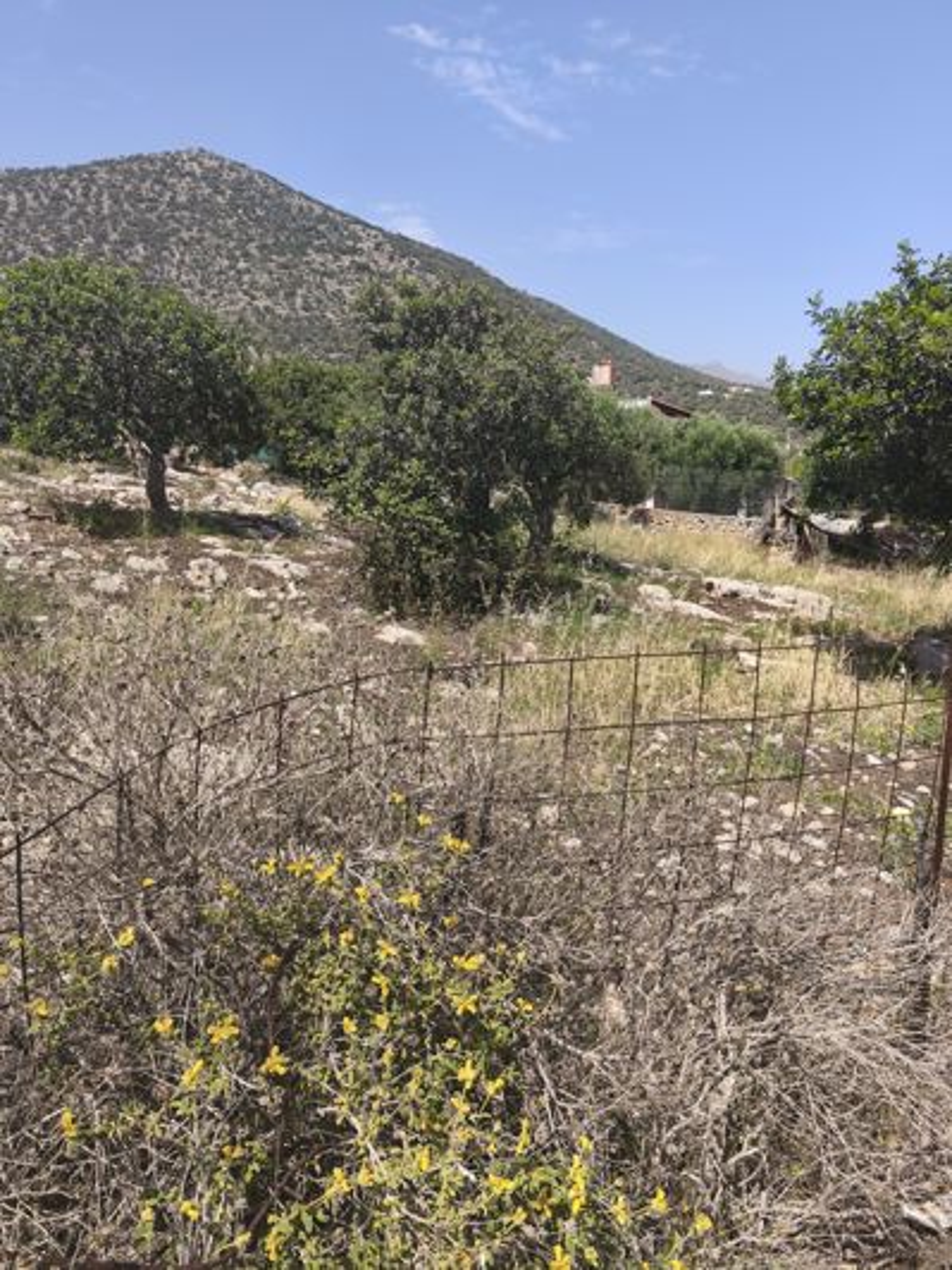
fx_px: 843
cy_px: 635
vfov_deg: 73.9
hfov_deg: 58.9
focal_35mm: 23
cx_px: 476
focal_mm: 5.35
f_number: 1.7
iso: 80
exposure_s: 1/2035
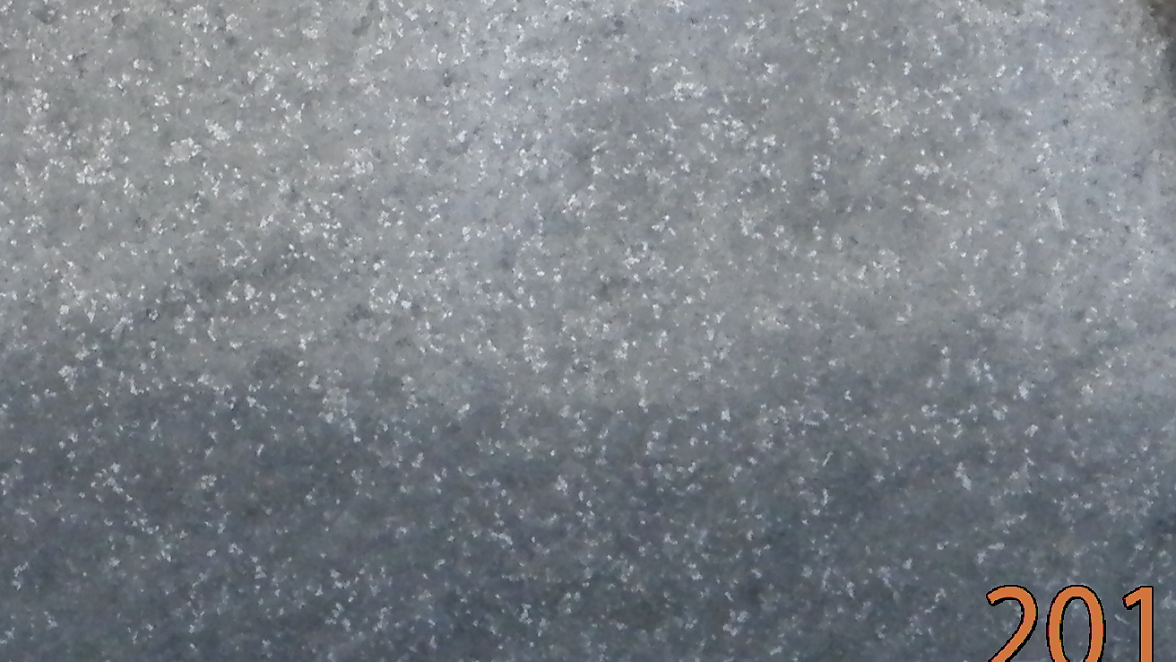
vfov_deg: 2.4
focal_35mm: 505
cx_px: -193
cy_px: -588
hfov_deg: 4.3
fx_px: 15747
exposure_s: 1/100
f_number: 4.7
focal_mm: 23.6
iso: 200
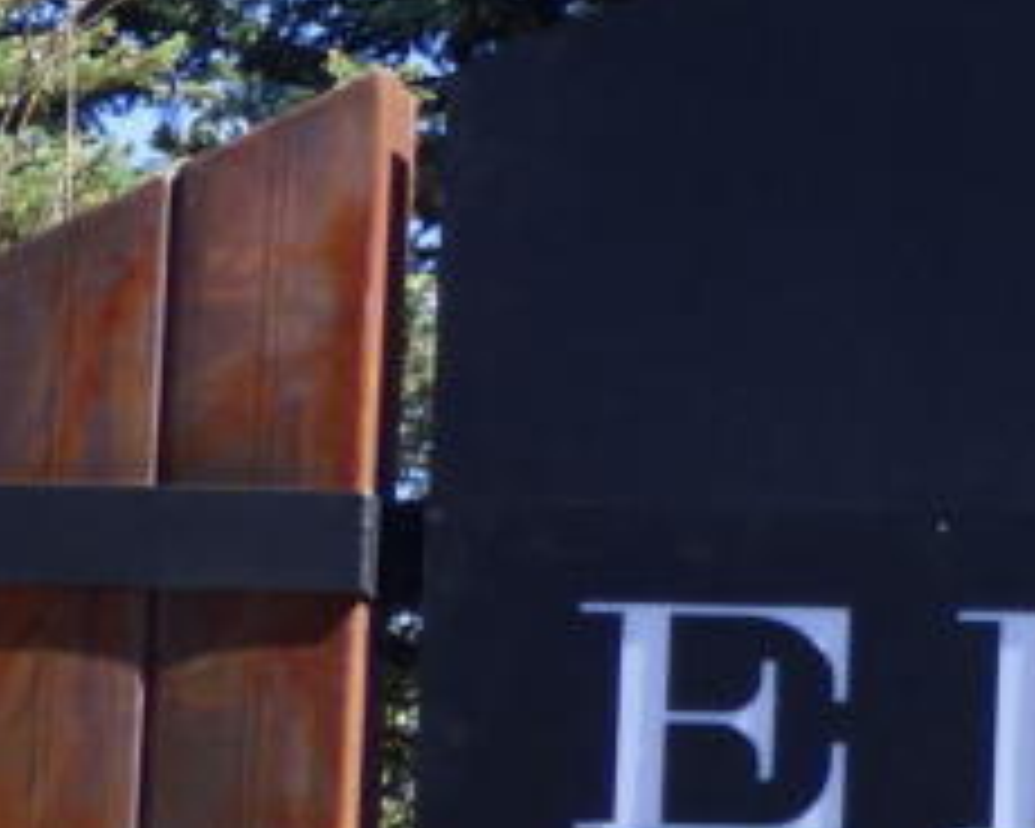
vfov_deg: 5.3
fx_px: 8883
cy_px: 351
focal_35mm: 290
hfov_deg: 6.5
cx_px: 1946
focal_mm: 8.68
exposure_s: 1/400
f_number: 3.8
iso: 100
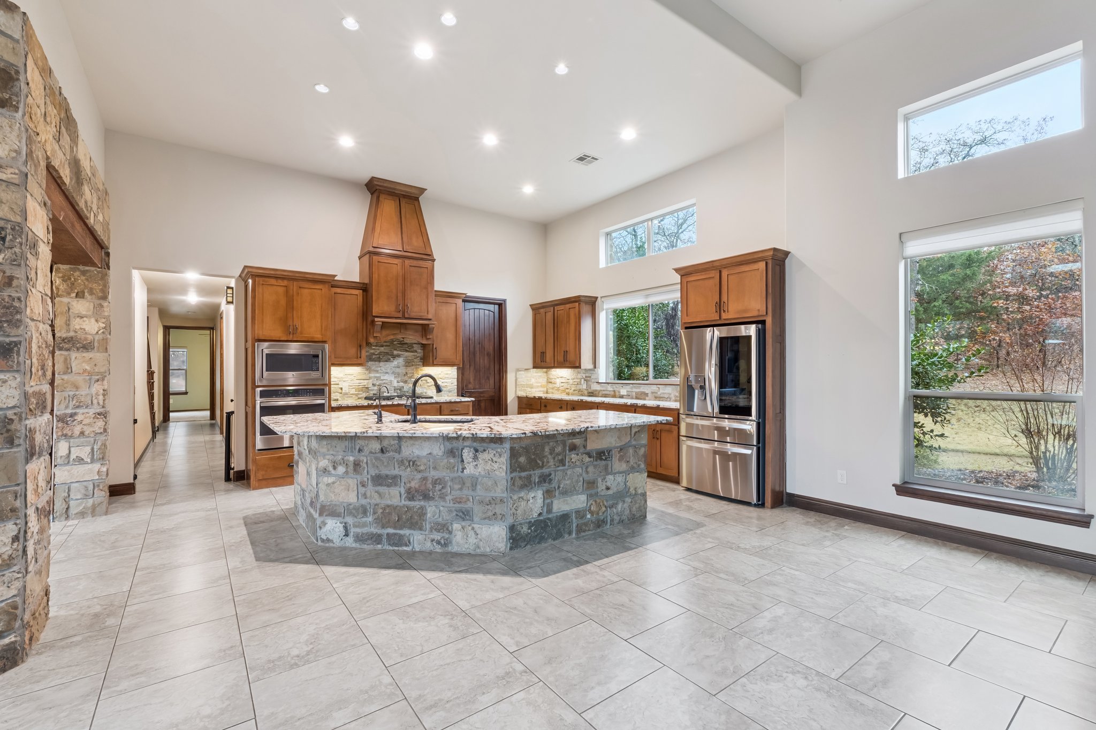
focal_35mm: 16
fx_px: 484
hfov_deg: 97.1
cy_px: 365
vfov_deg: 74.1
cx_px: 548
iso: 200
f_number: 8
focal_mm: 10.6
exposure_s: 1/8
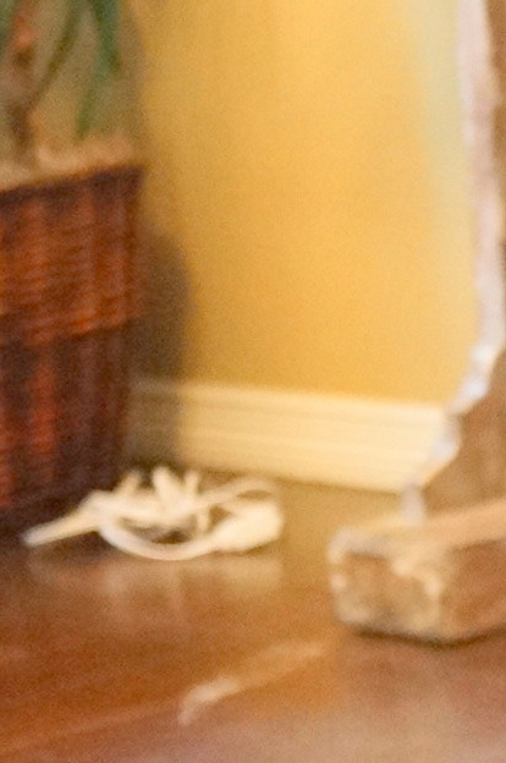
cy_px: 690
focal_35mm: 153
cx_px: 837
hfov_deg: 8.7
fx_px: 3236
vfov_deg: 13.3
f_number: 4.5
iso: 3200
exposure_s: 1/30
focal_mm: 26
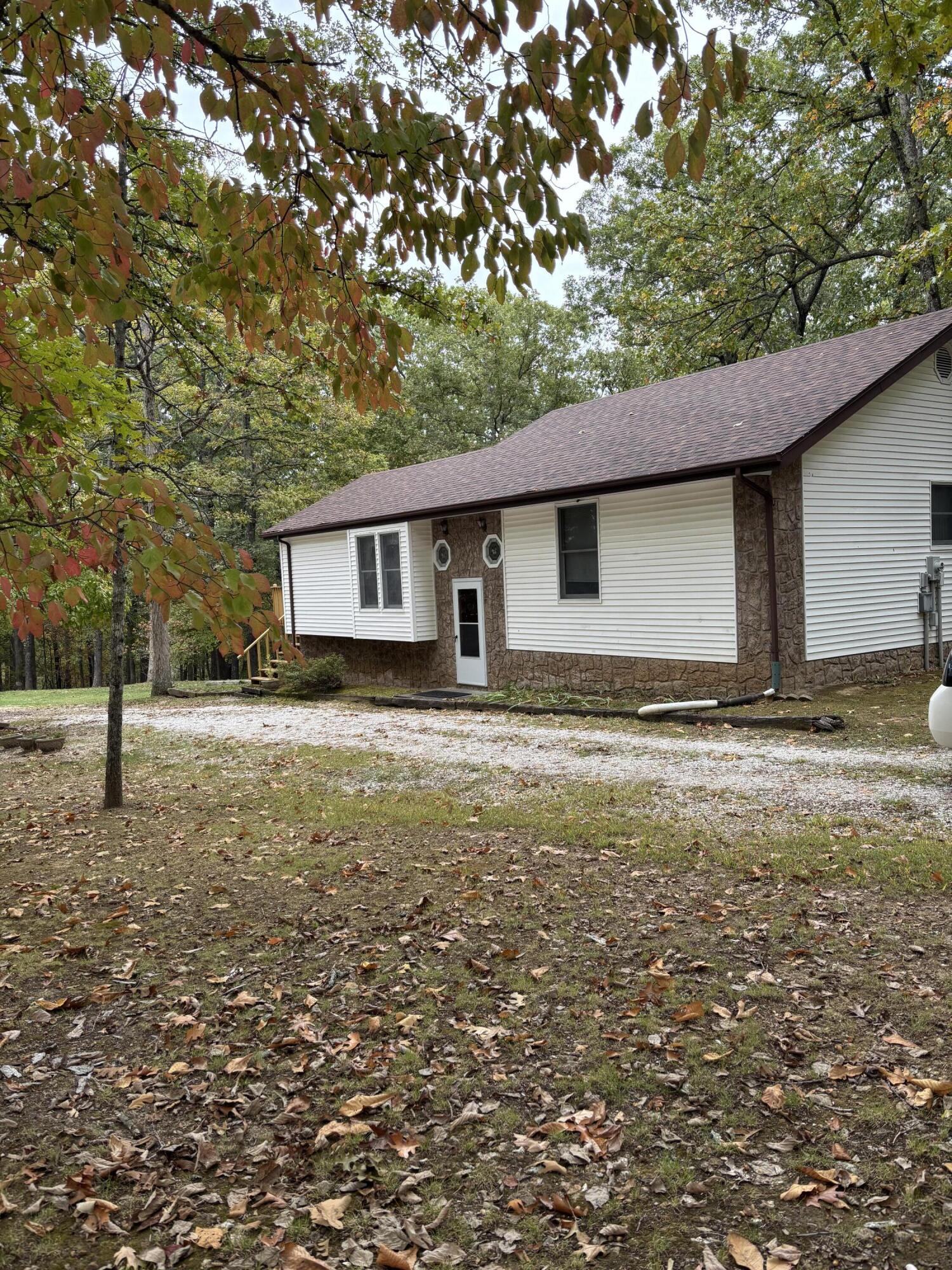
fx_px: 953
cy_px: 635
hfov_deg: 53.1
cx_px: 476
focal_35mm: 26
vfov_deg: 67.3
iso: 40
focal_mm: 5.96
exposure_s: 1/252
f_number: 1.6
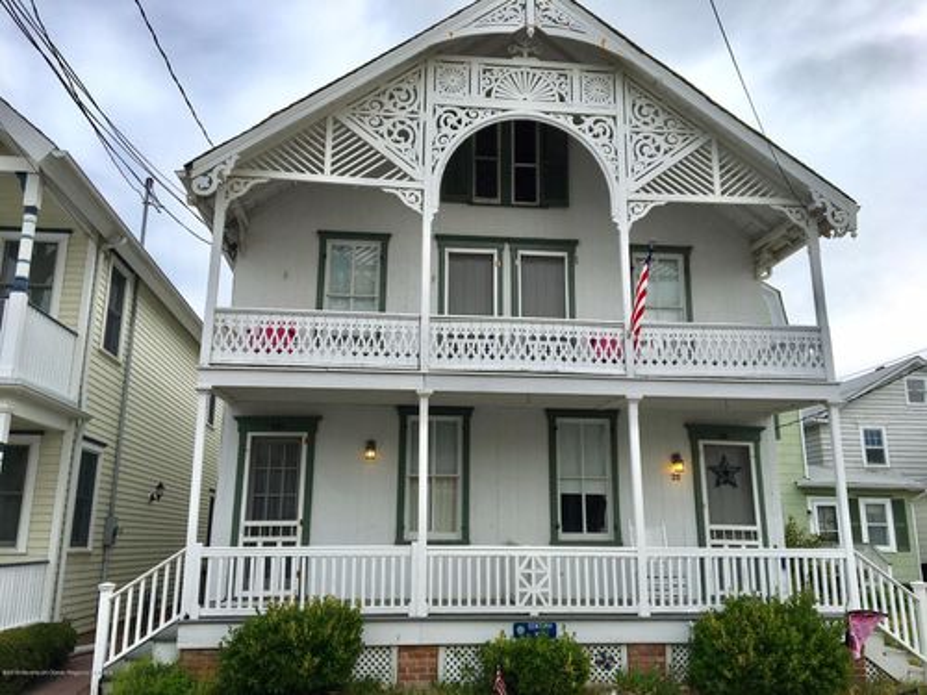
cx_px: 464
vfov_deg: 48.2
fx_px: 777
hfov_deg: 61.7
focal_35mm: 29
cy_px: 348
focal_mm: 4.15
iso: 25
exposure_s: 1/1026
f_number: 2.2
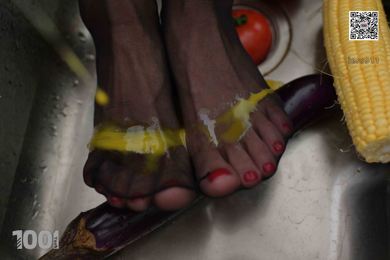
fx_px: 379
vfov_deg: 37.9
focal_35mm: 35
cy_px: 130
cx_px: 195
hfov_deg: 54.4
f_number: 3.2
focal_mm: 35
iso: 1250
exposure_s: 1/200
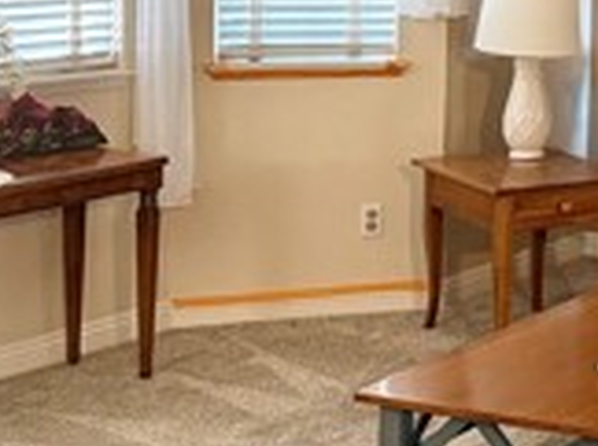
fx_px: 1639
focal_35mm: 95
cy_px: -33
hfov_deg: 18.2
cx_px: 923
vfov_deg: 15.2
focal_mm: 6.76
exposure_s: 1/60
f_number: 1.78
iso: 400
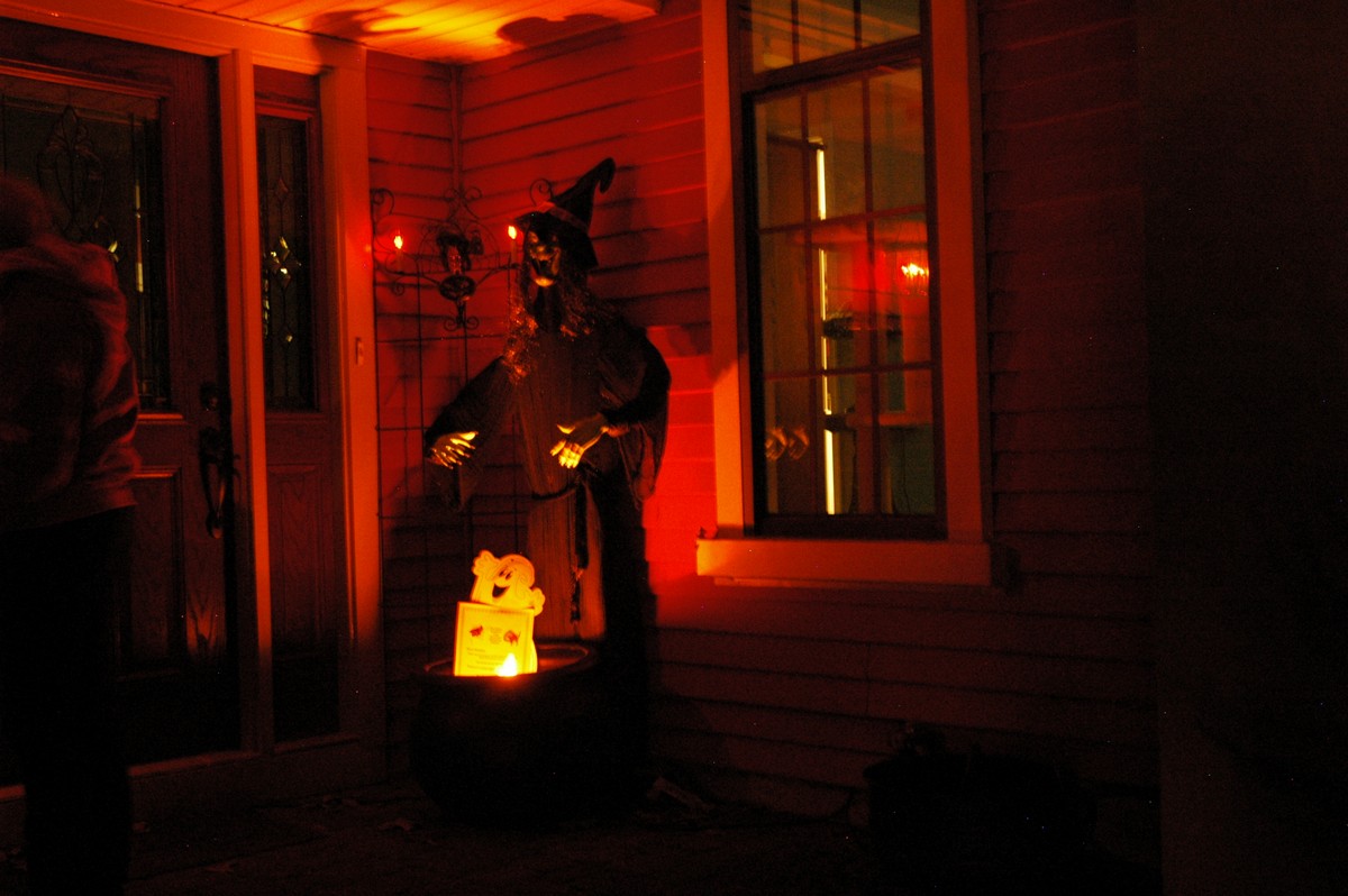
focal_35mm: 44
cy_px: 448
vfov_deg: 30.8
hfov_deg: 45.0
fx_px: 1627
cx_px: 674
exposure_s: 1/2
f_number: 5.6
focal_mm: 29
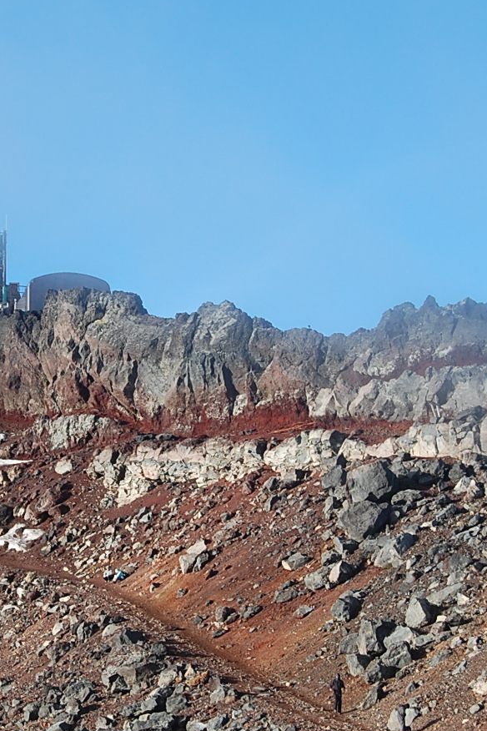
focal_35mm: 116
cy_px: 383
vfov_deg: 17.7
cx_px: 106
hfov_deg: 11.8
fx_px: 2351
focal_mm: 45
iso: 200
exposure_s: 1/250
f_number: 8
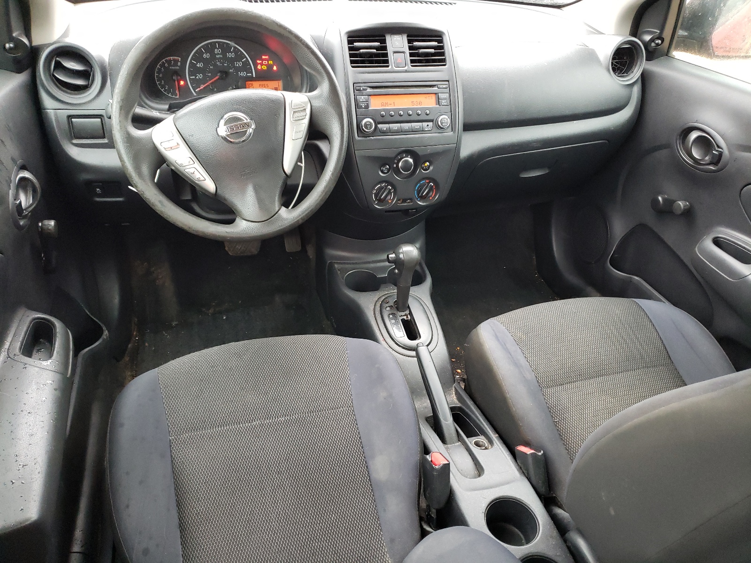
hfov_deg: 67.3
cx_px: 376
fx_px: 564
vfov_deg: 53.1
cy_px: 282
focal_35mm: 26
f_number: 1.5
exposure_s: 1/40
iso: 298
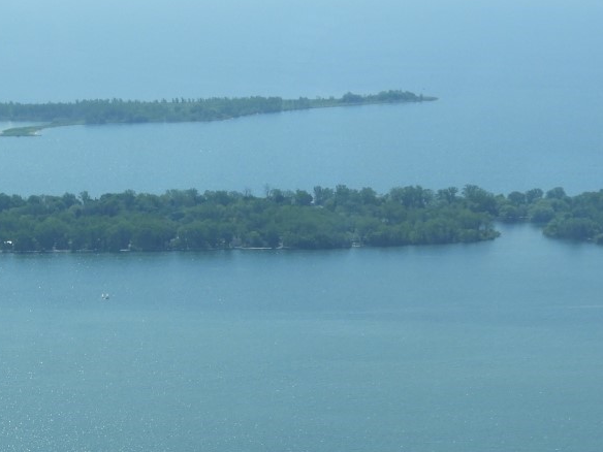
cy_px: 449
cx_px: 19
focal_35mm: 148
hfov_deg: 13.2
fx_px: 2578
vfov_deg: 10.0
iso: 100
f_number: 4.2
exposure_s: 1/250
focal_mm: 10.7
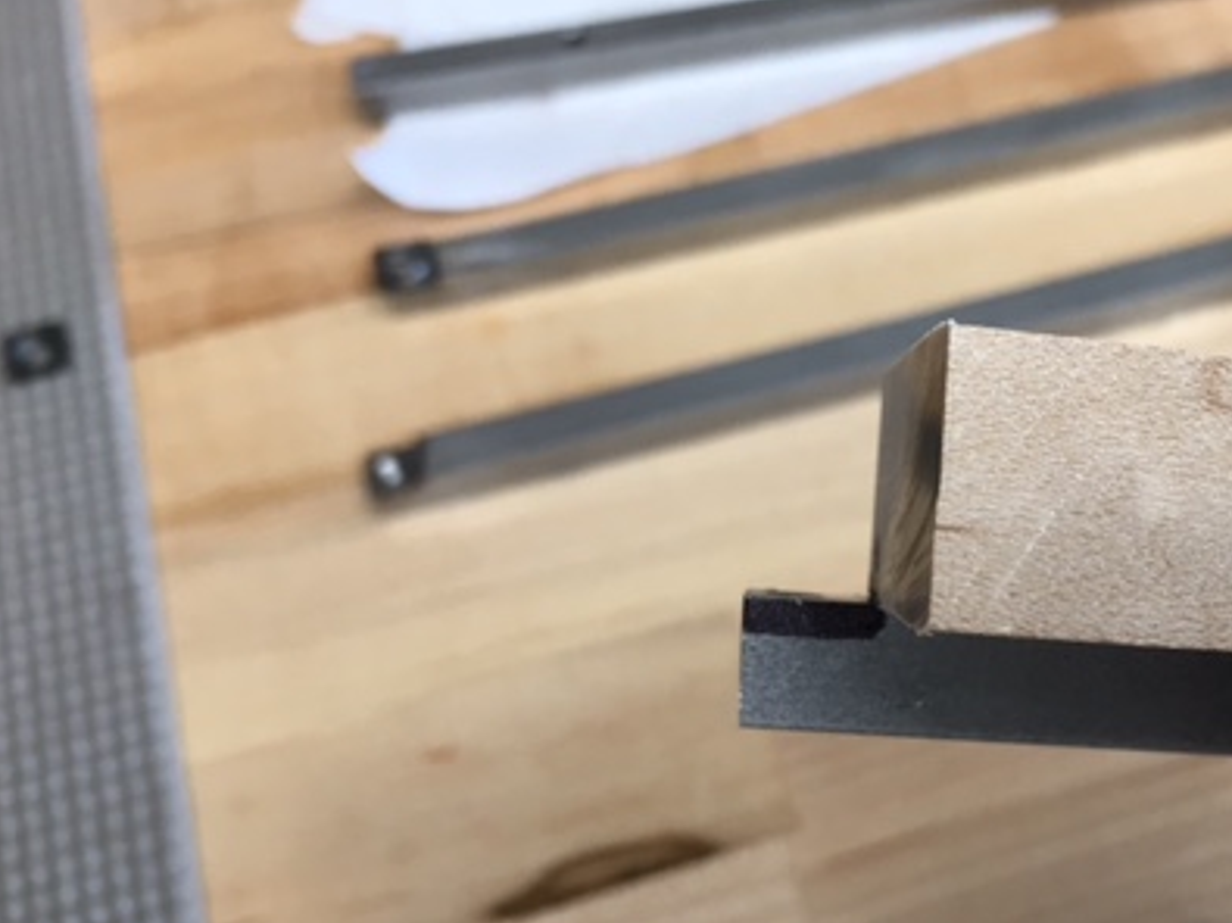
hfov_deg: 39.3
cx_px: 939
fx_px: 1672
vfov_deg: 30.8
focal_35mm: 47
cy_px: 564
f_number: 2.2
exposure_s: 1/30
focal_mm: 4.15
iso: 25
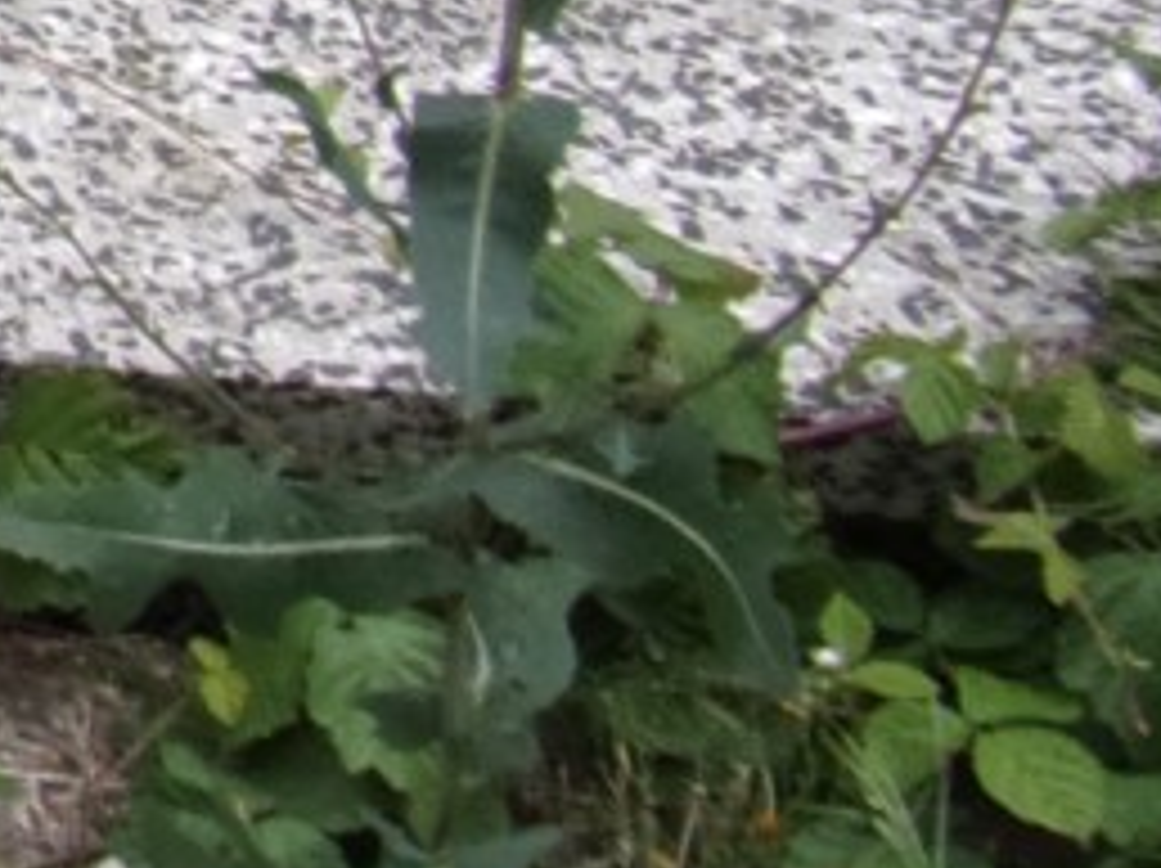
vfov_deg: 10.2
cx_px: -2030
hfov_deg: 11.1
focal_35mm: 134
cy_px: -864
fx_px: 4490
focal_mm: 4.3
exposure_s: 1/200
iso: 80
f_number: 3.3
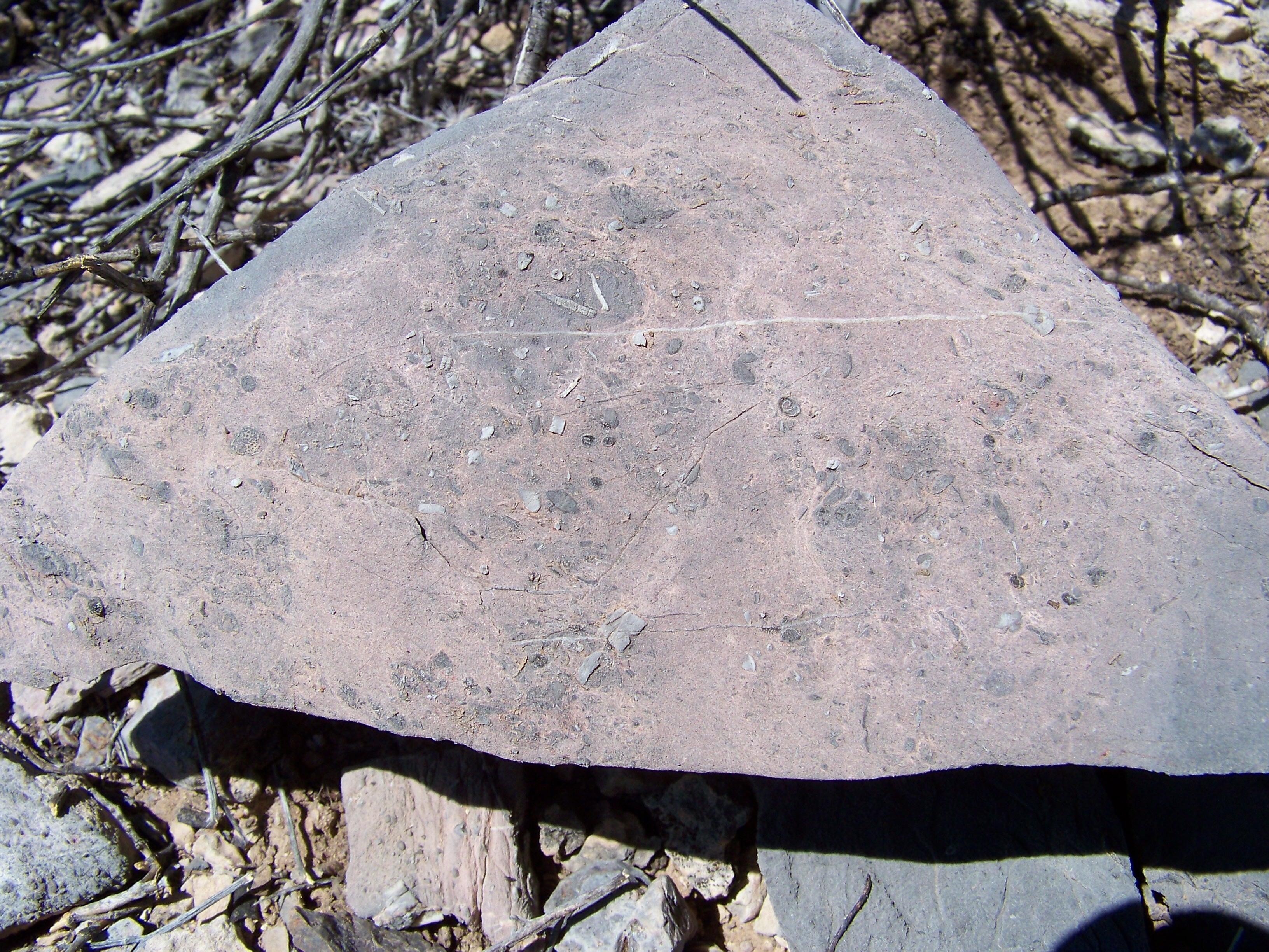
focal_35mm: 36
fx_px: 1320
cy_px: 476
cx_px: 634
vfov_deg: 39.7
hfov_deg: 51.4
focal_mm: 5.85
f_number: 5
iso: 100
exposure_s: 1/800
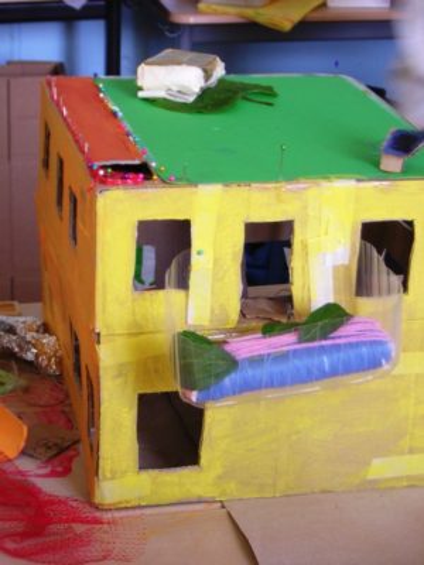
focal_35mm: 108
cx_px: 212
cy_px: 282
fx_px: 1764
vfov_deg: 18.2
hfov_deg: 13.7
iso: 100
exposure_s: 1/6.3
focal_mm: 14.1
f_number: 4.7
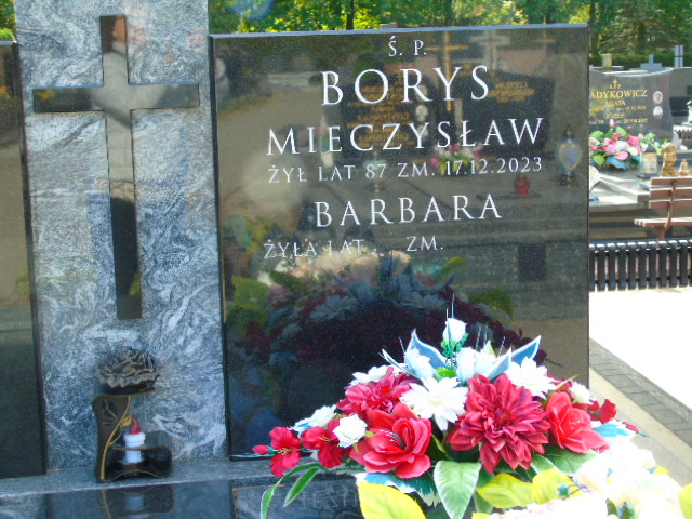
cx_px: 346
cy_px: 260
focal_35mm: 62
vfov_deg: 23.7
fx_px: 1239
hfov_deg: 31.2
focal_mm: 11
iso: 80
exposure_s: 1/60
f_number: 4.5
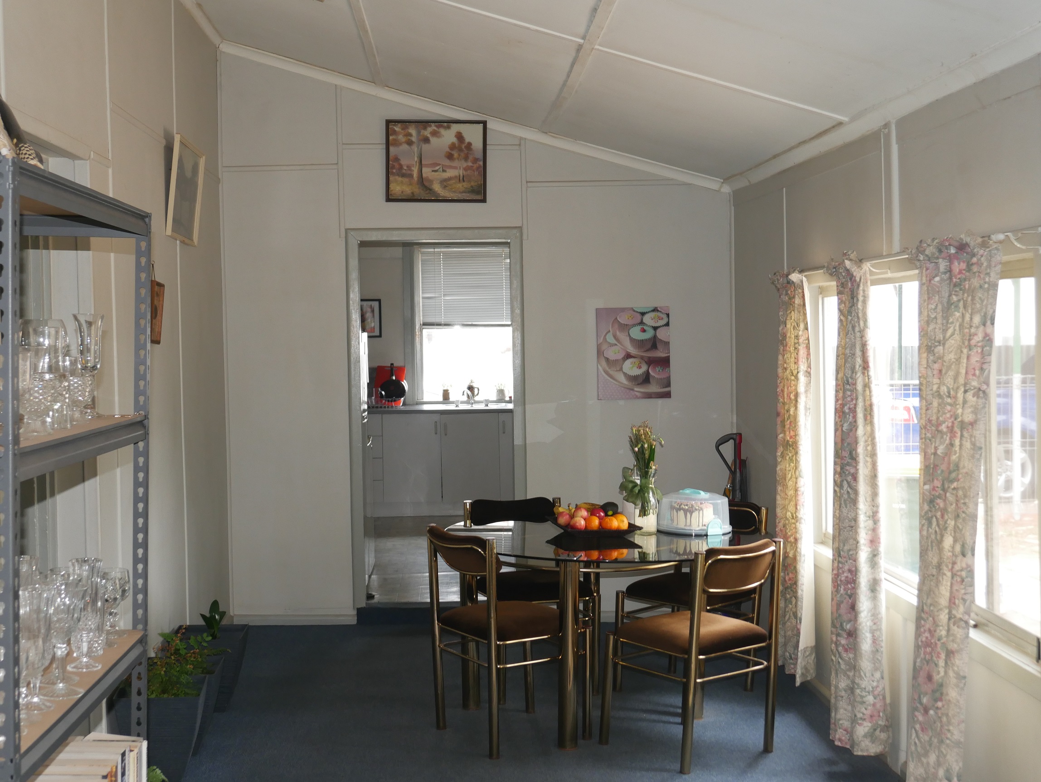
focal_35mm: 46
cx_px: 520
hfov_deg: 41.2
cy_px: 391
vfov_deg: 31.5
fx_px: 1384
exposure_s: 1/60
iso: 800
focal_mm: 23
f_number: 5.1
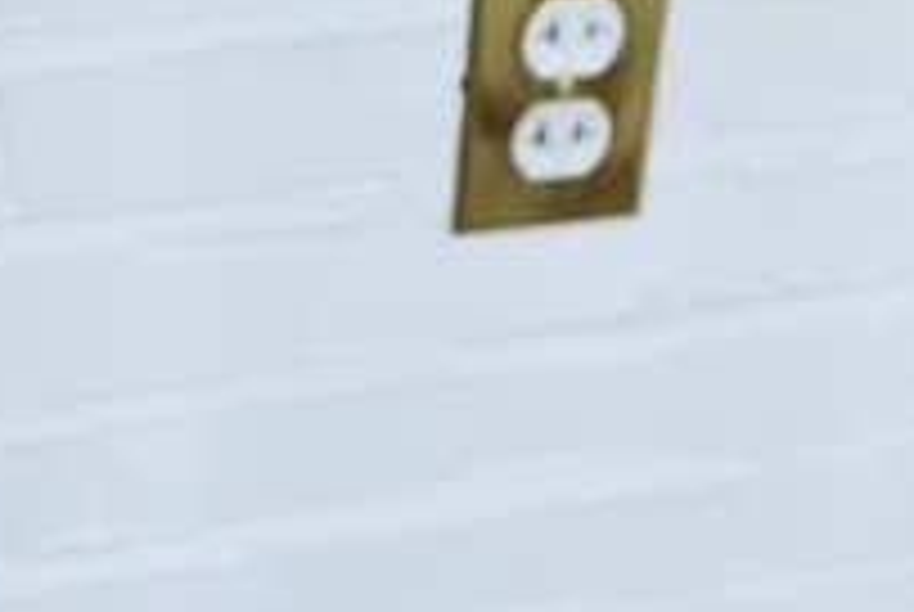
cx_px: 923
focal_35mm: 115
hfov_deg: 17.3
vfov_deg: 11.5
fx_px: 2924
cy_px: 878
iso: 400
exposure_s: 1/125
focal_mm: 26
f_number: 5.6
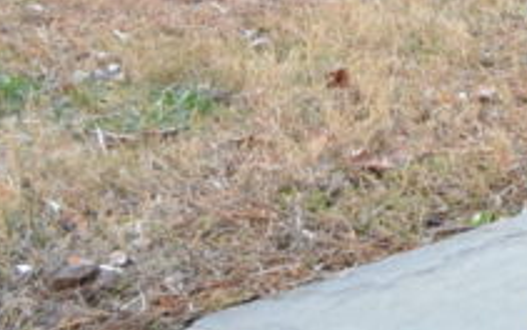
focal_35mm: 163
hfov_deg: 11.5
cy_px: -316
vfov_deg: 7.7
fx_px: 2342
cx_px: 1079
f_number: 5
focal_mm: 22
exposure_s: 1/100
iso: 400
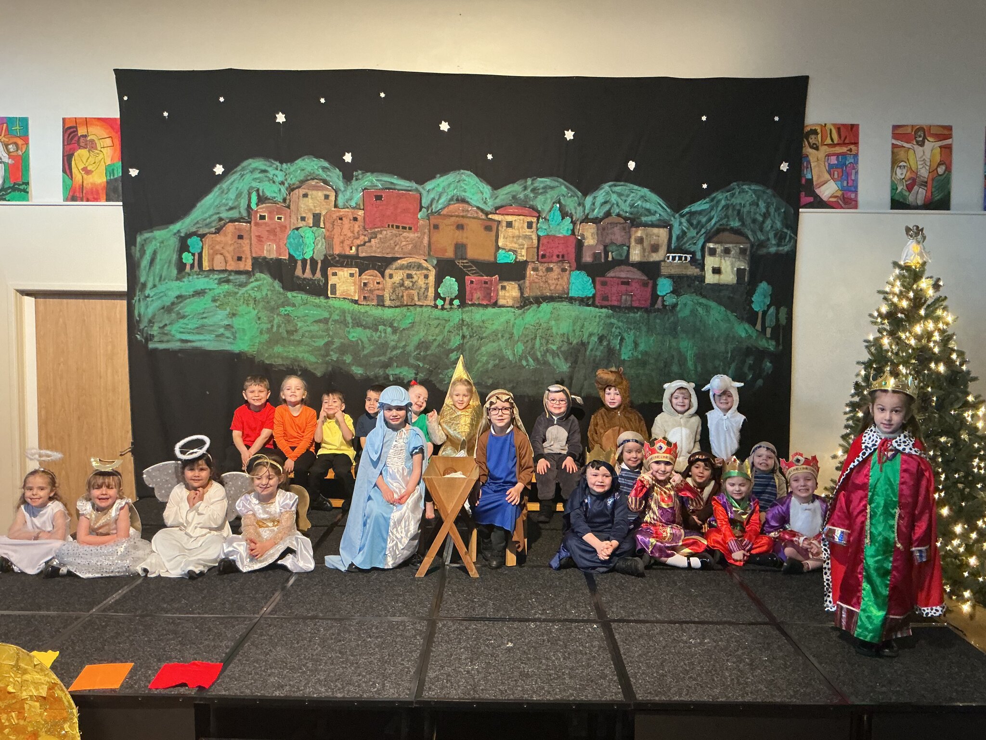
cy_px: 370
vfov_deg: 48.2
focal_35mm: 29
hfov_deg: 61.7
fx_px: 826
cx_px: 493
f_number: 1.8
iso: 250
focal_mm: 3
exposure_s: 1/30
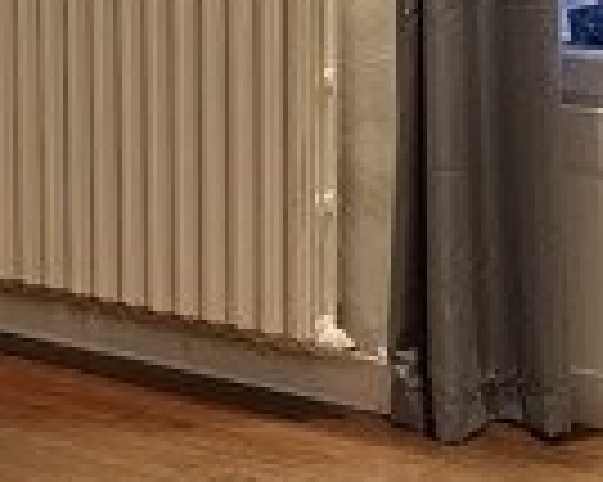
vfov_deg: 10.0
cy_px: -122
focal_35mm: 152
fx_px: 2711
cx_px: -432
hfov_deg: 11.8
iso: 100
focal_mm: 5.1
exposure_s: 1/50
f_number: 1.6
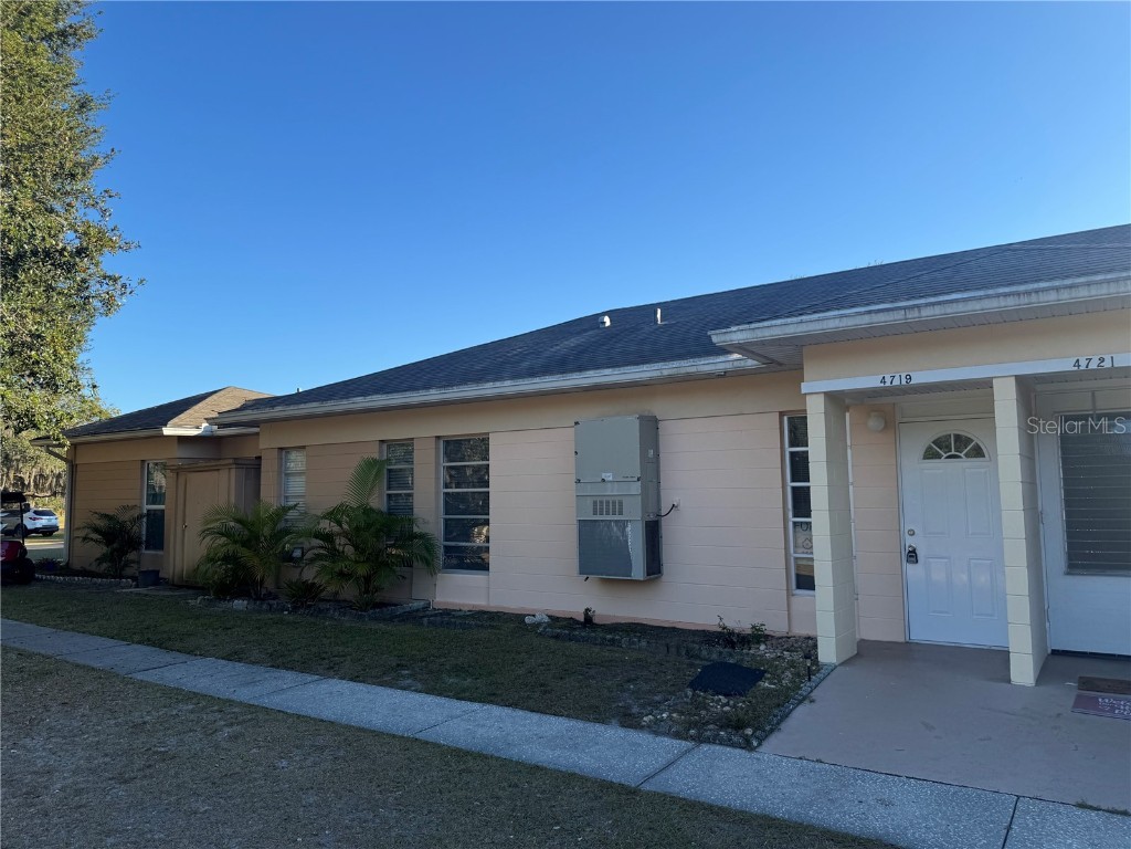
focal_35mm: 24
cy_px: 424
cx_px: 566
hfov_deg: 71.6
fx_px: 784
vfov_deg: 56.8
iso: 80
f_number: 1.78
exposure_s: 1/2041
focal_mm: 6.76
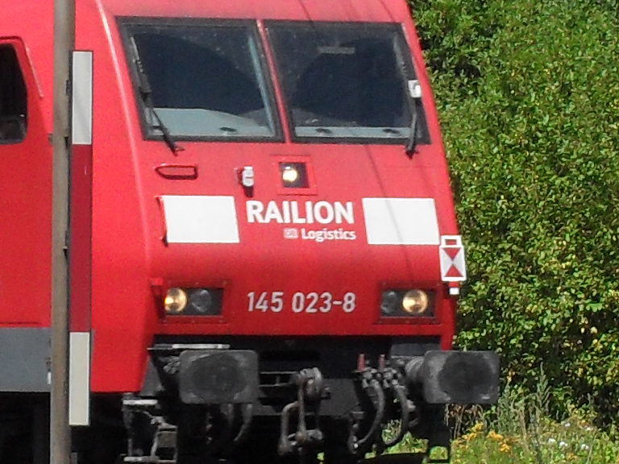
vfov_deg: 14.1
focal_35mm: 105
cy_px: 232
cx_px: 310
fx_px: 1878
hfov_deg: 18.7
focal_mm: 18.6
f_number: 5.2
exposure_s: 1/500
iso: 100
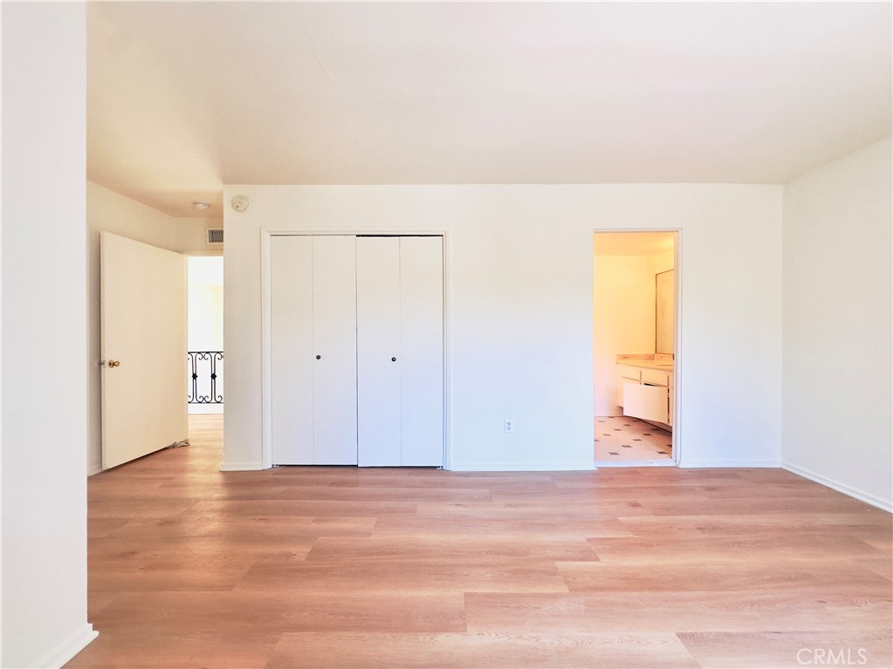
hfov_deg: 102.1
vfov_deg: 85.7
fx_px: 361
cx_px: 446
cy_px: 334
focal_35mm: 14
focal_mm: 2.22
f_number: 2.2
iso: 125
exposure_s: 1/120
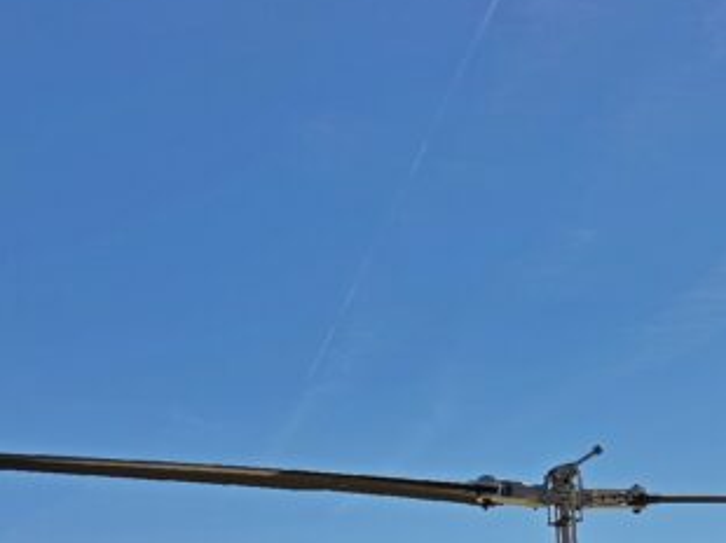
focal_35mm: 63
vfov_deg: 21.8
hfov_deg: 30.5
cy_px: 624
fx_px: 1320
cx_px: 501
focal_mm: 5.58
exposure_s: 1/6667
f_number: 1.8
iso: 50
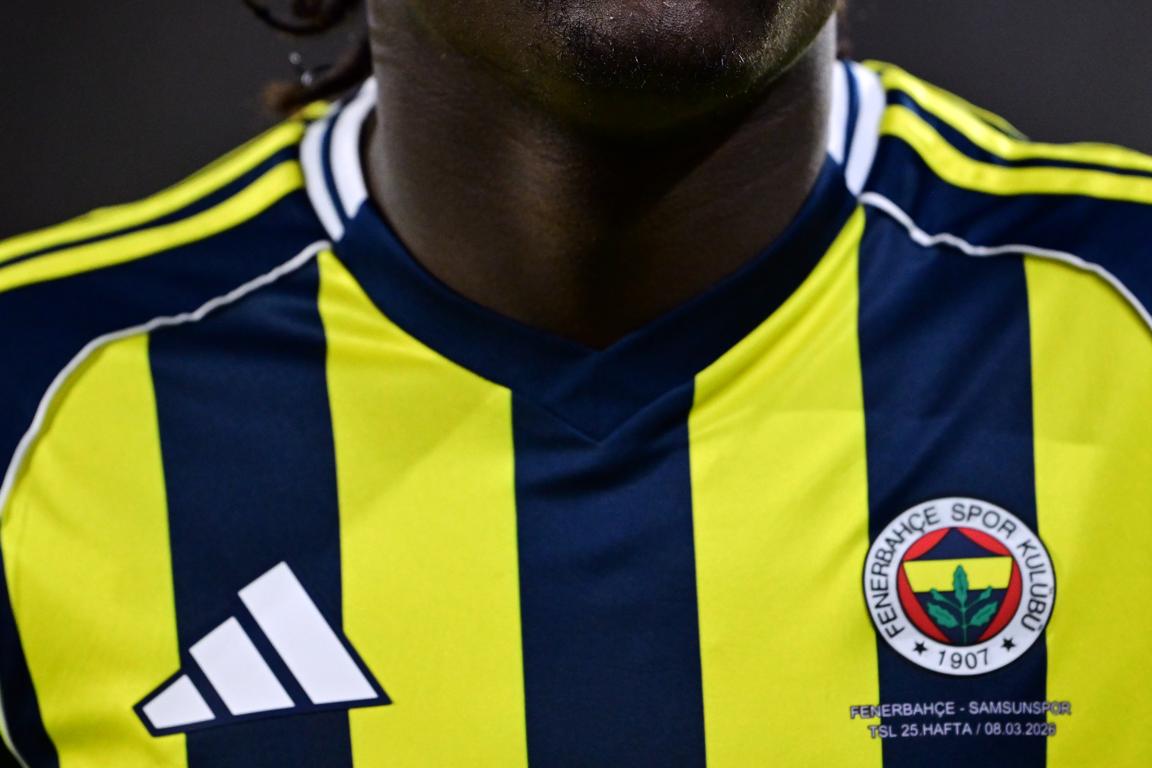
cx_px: 692
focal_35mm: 763
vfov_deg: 1.8
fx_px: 24414
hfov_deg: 2.7
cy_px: 55
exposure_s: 1/2500
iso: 2500
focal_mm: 400
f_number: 2.8
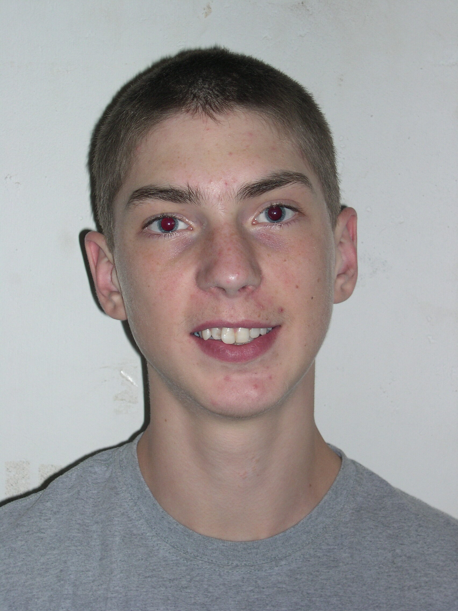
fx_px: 1270
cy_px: 306
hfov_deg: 20.4
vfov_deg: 27.0
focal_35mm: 72
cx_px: 229
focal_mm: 15.3
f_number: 3.8
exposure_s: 1/60
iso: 100
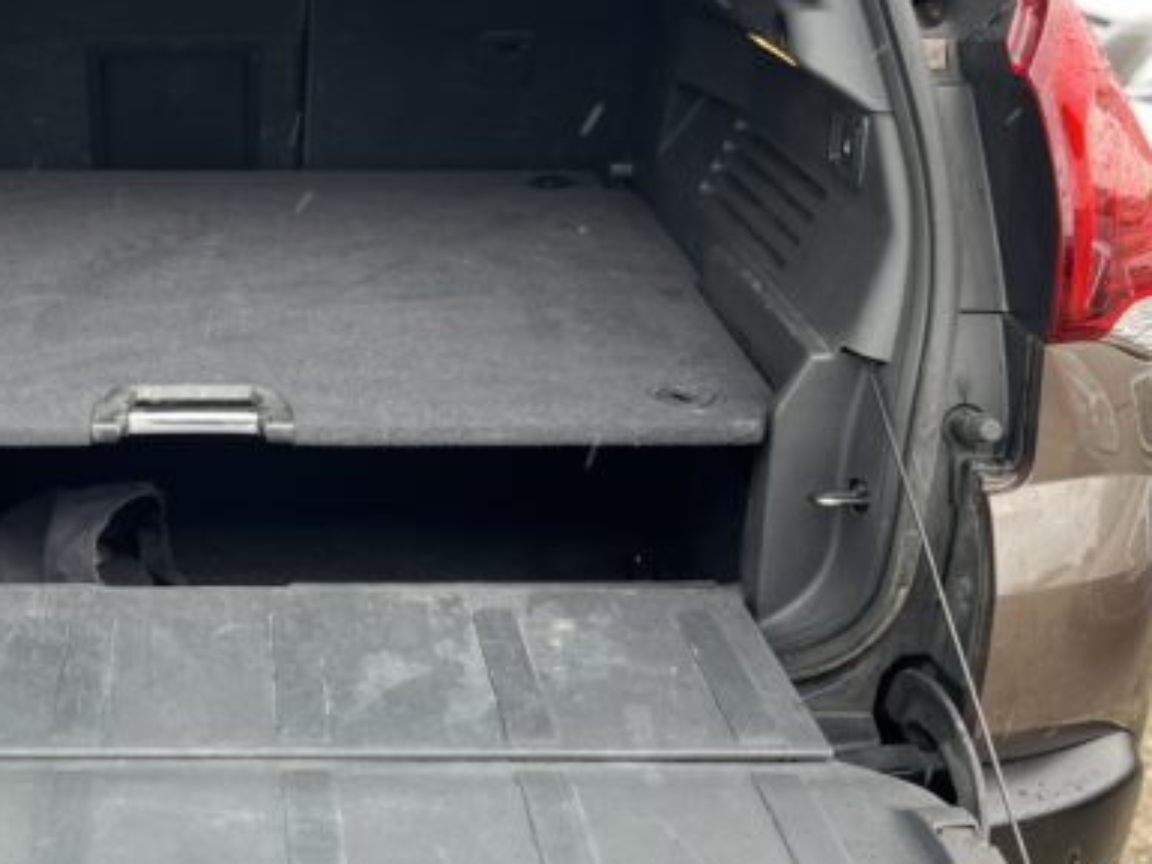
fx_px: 1798
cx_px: 224
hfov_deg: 34.4
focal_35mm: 54
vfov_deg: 26.9
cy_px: 272
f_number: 1.6
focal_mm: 5.1
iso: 40
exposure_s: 1/192
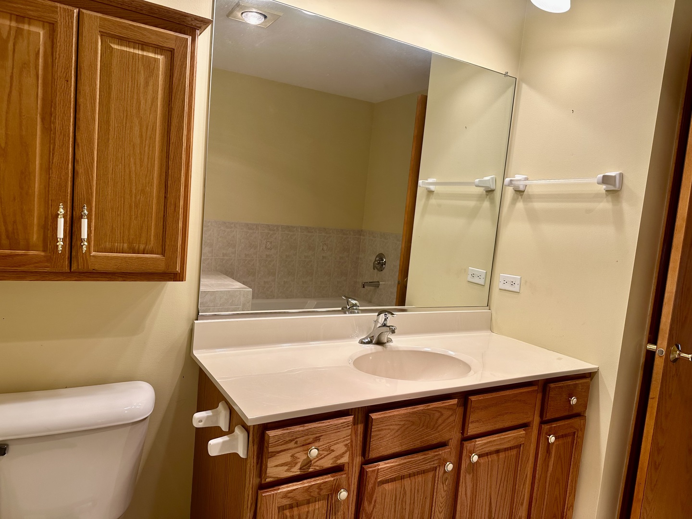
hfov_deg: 71.6
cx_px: 346
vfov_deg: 56.8
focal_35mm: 24
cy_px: 260
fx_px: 480
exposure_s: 1/120
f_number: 1.78
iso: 80
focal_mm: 6.86
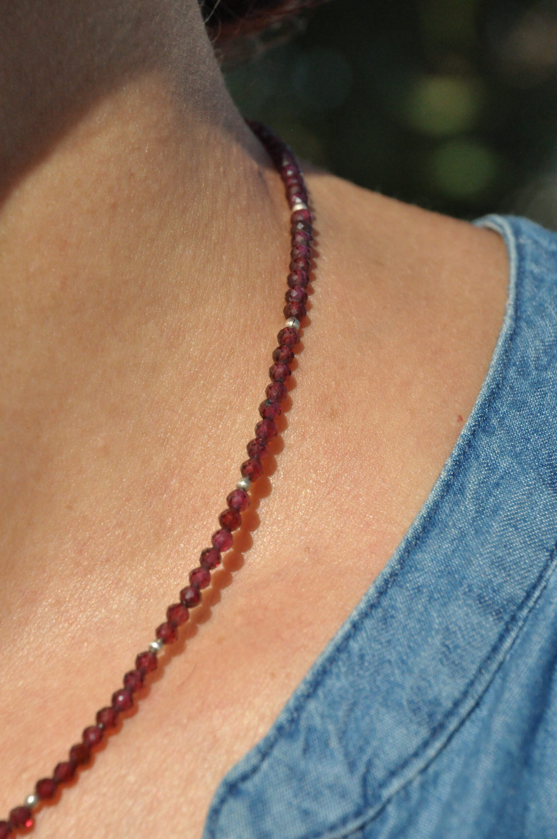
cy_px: 420
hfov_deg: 6.8
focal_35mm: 202
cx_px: 278
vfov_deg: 10.2
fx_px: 4712
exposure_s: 1/4000
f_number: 10
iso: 2000
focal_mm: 135
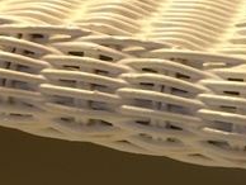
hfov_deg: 13.8
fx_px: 989
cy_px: 357
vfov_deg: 10.0
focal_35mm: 139
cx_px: 287
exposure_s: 1/30
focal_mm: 4.12
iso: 80
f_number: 2.2
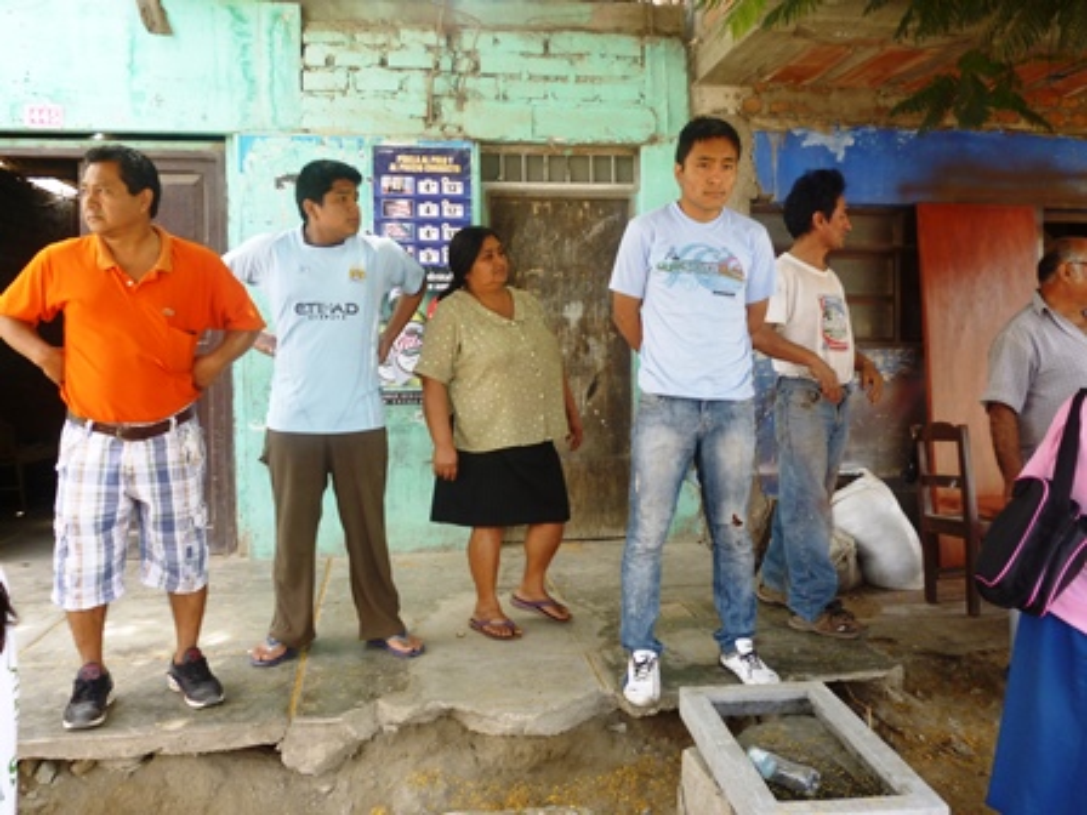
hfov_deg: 63.4
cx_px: 544
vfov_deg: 49.7
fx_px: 879
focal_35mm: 28
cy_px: 408
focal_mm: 5
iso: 100
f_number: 3.1
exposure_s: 1/80
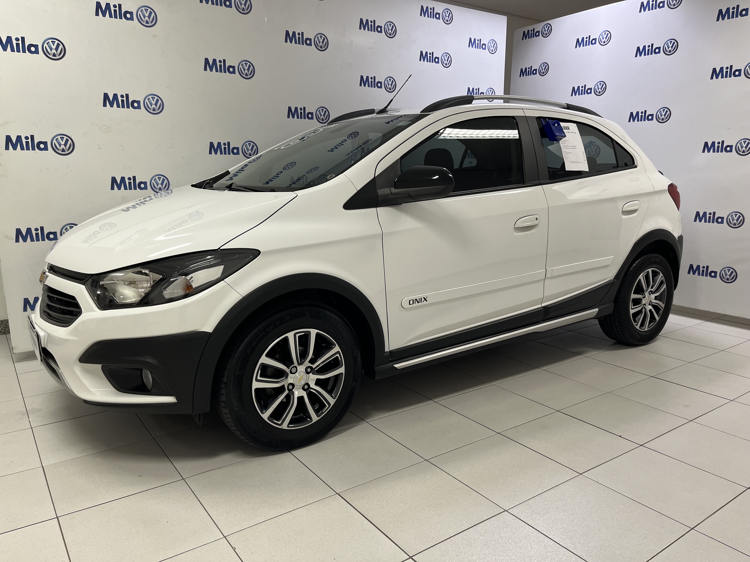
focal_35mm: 26
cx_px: 375
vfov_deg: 53.1
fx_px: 563
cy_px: 281
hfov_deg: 67.3
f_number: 1.6
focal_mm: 5.1
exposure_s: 1/60
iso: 80
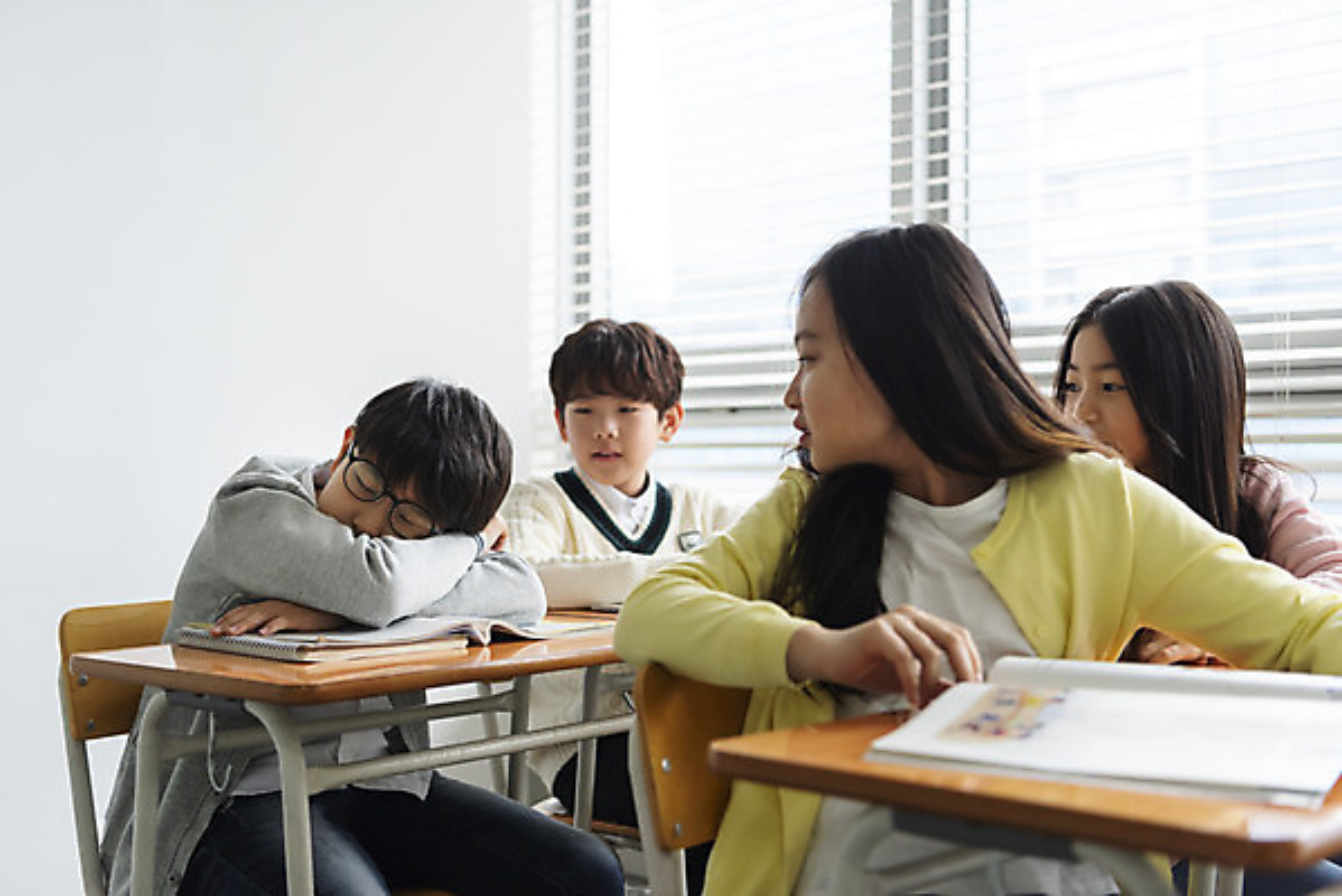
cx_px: 671
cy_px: 448
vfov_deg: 31.9
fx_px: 1566
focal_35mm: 42
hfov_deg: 46.4
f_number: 2.8
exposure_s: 1/250
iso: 640
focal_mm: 42
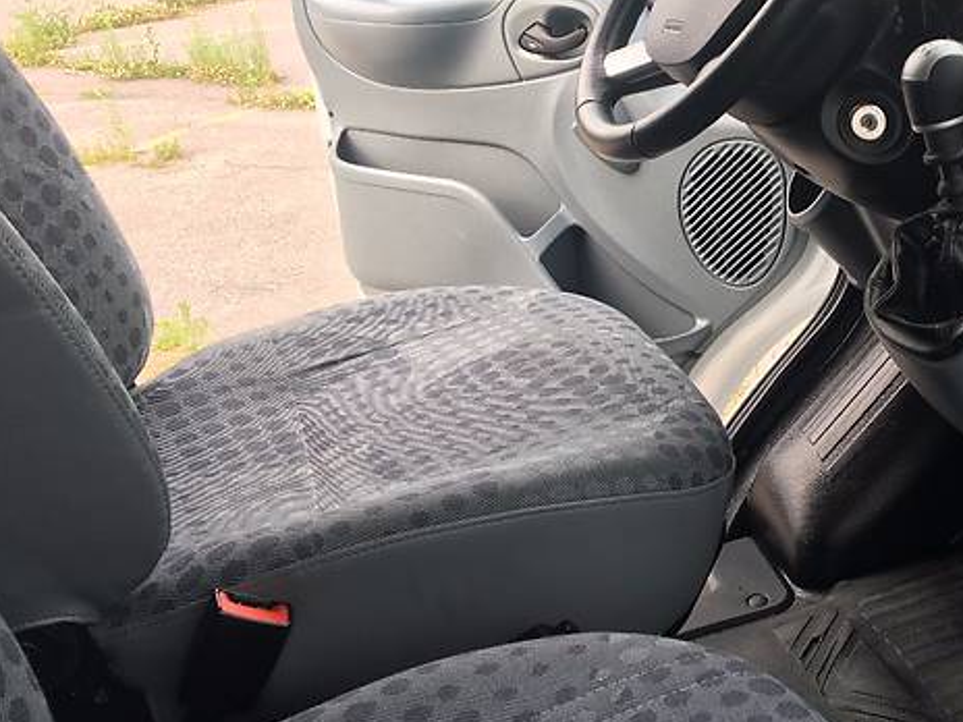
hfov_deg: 36.4
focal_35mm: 50
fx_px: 1391
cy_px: 336
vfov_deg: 29.1
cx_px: 822
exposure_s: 1/100
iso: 25
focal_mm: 4.2
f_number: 2.2
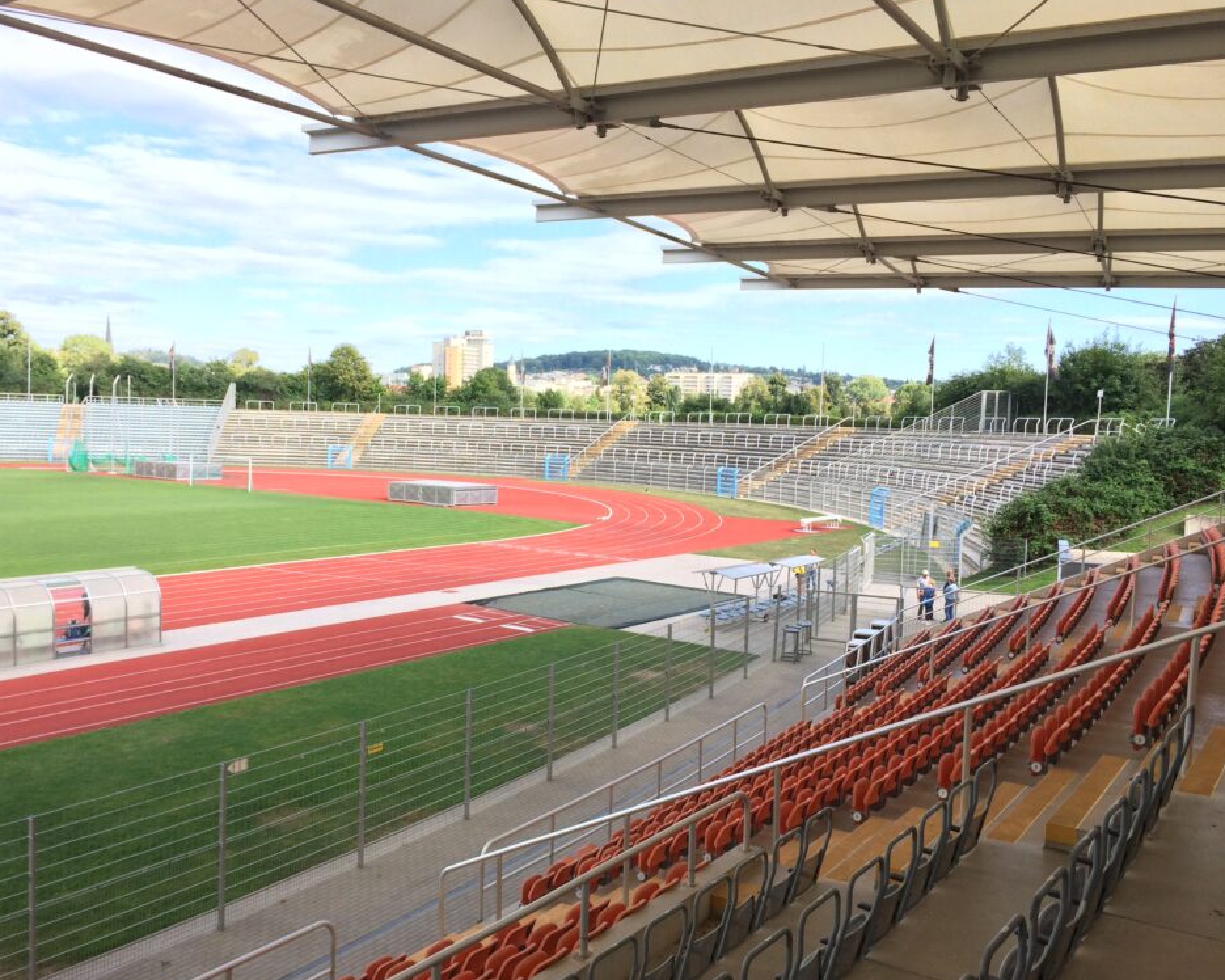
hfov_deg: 57.1
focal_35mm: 31
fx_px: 1124
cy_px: 490
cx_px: 559
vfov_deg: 47.1
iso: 32
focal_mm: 4.15
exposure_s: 1/494
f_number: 2.2
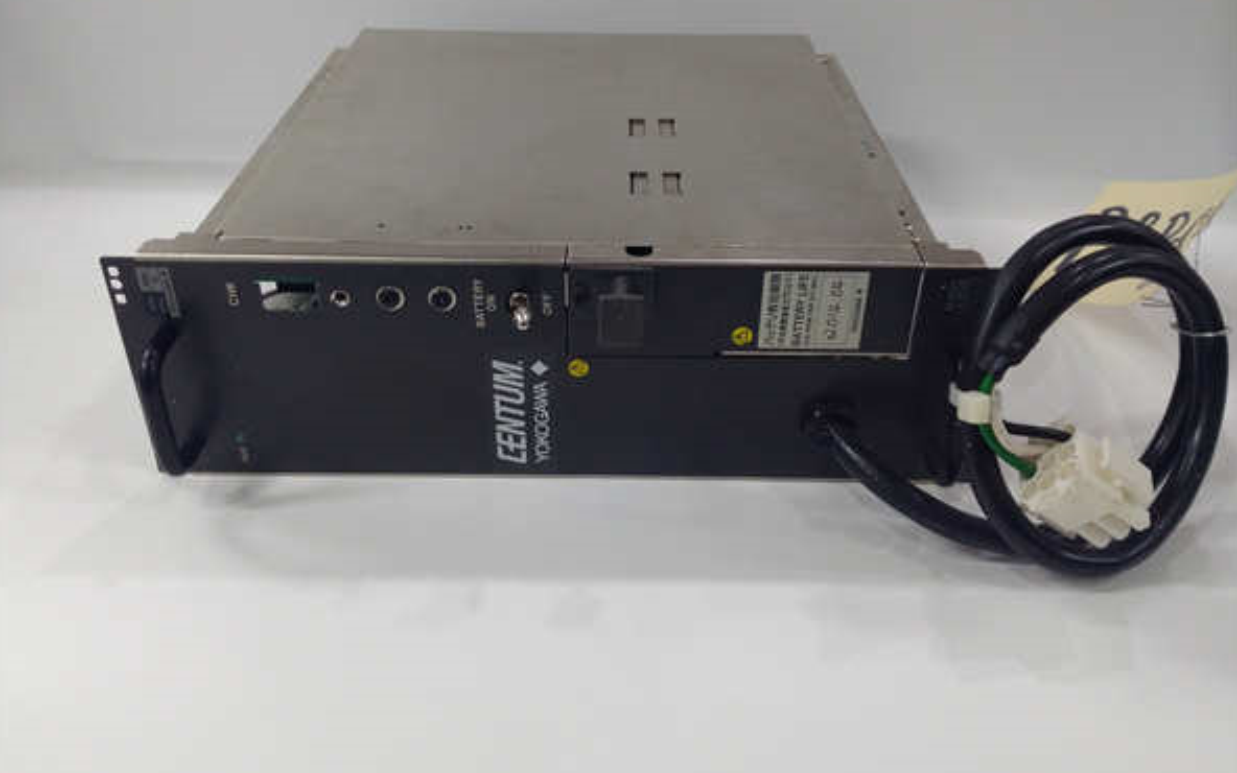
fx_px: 978
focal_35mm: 29
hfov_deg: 64.6
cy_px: 322
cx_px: 618
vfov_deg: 43.0
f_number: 2
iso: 269
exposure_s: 1/33
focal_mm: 3.79
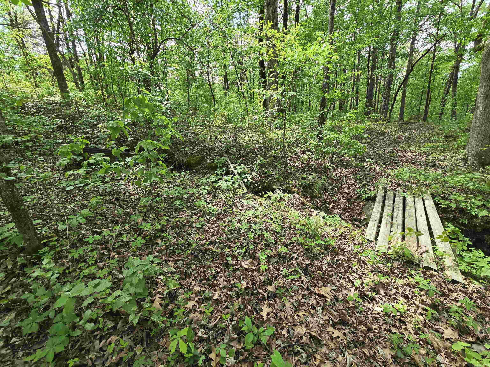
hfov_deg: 106.2
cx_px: 245
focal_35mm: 13
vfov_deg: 89.9
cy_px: 184
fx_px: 184
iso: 50
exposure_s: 1/298
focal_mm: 2.2
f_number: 2.2
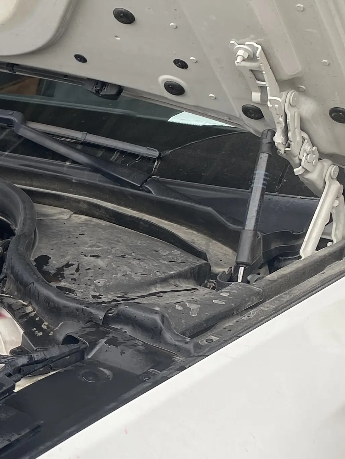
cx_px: -123
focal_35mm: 77
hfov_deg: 17.7
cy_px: 334
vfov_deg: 25.1
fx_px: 1023
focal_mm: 4.25
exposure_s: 1/273
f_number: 1.8
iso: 32
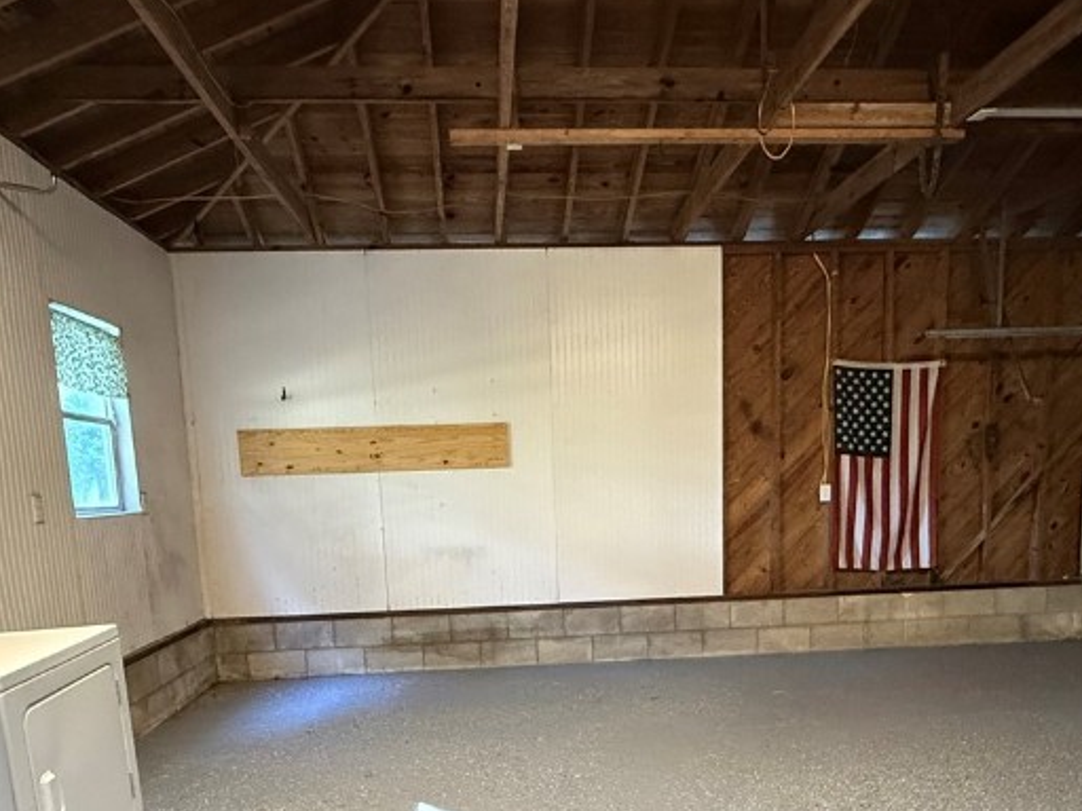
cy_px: 615
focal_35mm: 28
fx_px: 875
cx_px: 573
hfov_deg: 63.4
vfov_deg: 47.8
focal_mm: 2.22
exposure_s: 1/40
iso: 1000
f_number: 2.2
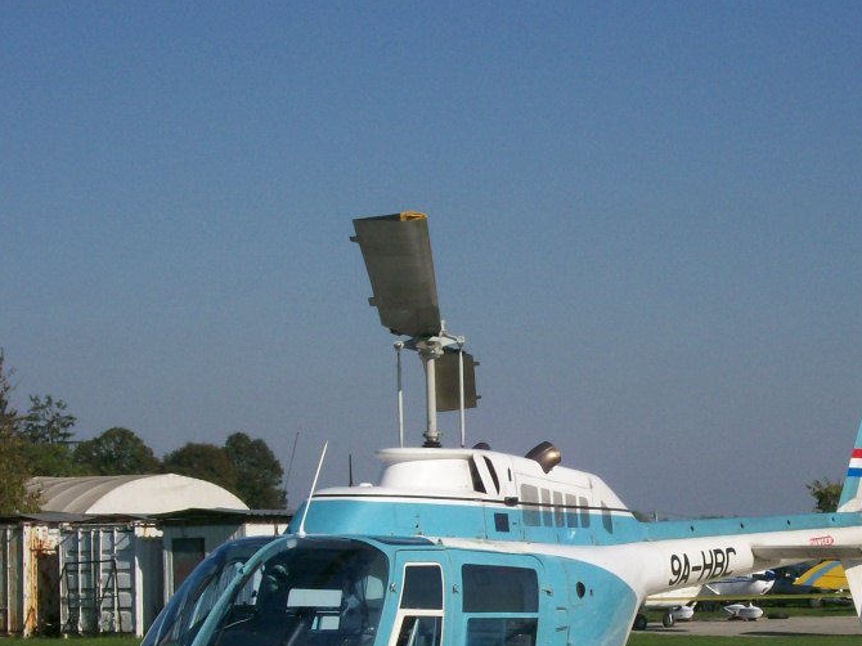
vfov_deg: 11.1
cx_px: 534
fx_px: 3311
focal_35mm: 133
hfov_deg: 14.8
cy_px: 468
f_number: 7.6
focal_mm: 14.3
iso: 80
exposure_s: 1/573
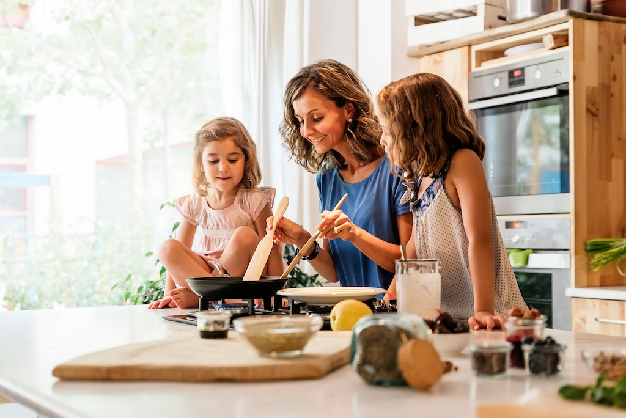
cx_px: 313
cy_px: 209
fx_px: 1009
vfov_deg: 23.4
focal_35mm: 58
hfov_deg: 34.5
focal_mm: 58
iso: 800
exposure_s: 1/100
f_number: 3.5
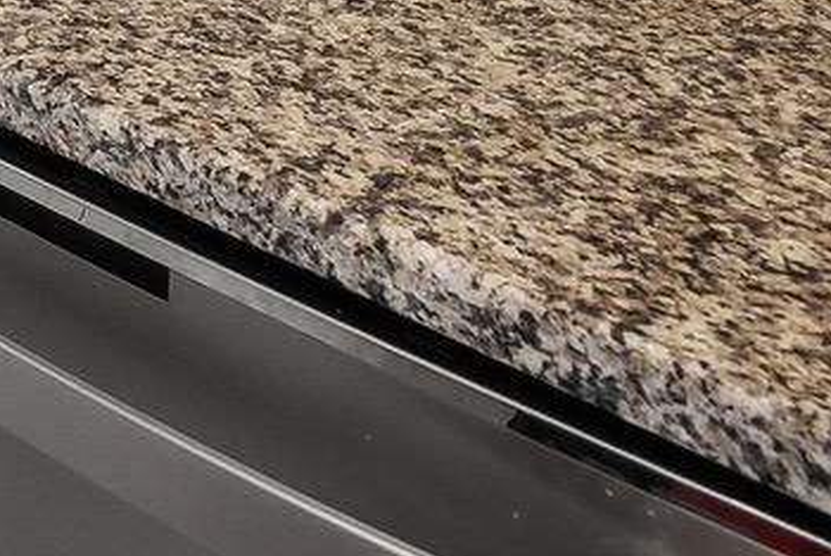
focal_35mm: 76
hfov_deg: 22.0
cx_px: -420
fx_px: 1756
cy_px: -728
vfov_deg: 13.7
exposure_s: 1/6
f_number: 7.1
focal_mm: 13
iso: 640
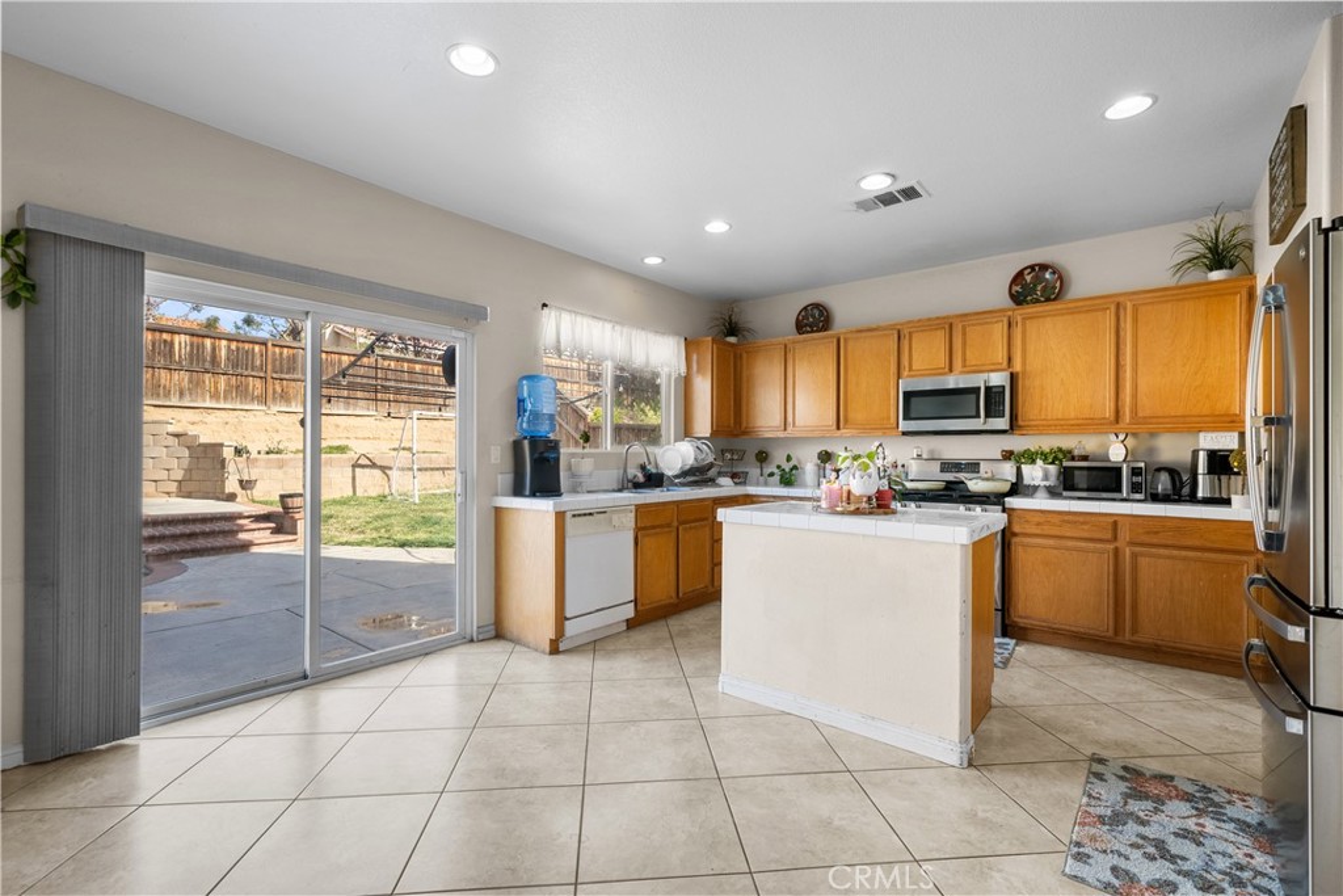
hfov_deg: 100.4
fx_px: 560
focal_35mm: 15
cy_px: 448
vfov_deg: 77.3
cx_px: 672
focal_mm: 15
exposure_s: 1/6
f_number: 10
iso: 250
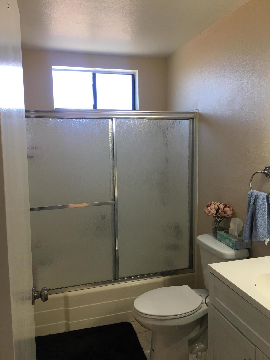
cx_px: 135
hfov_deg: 48.2
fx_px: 302
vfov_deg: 61.7
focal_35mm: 29
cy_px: 180
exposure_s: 1/40
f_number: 2.2
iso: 25
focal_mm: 4.15
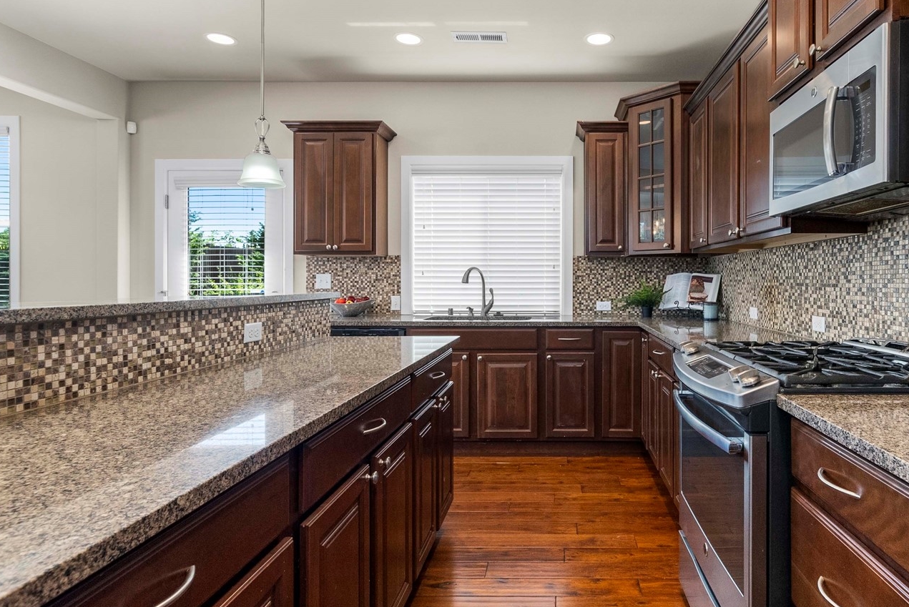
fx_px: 505
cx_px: 563
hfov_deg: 82.5
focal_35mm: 20
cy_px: 304
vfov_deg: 62.0
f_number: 9
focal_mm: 15
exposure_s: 1/60
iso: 160
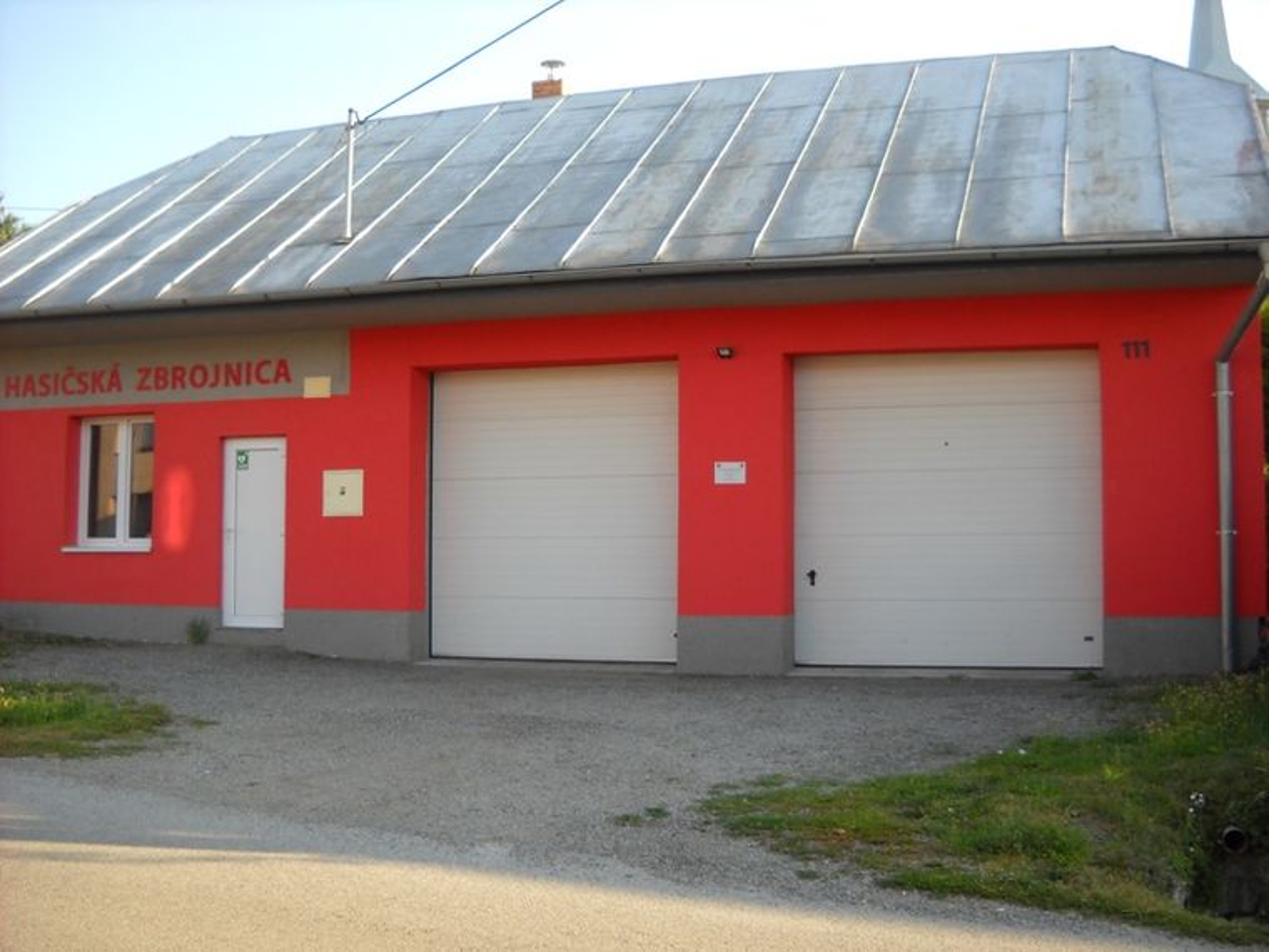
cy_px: 476
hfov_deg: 45.8
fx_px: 1503
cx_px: 634
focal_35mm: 41
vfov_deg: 35.1
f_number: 3.1
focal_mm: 6.72
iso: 64
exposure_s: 1/192
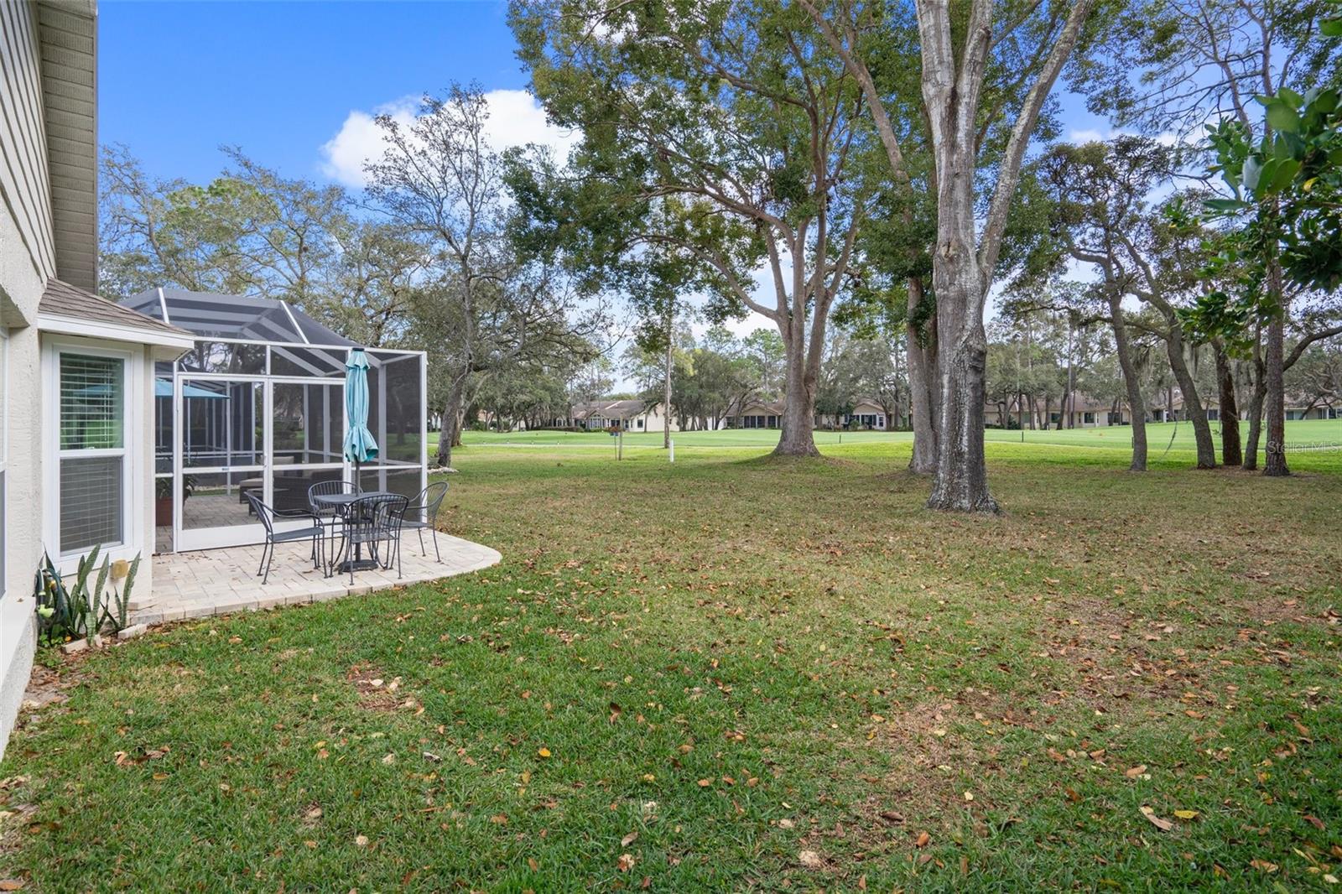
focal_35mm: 18
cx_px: 671
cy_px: 447
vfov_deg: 67.4
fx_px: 671
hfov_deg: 90.0
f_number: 8
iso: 320
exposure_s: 1/40
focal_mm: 18
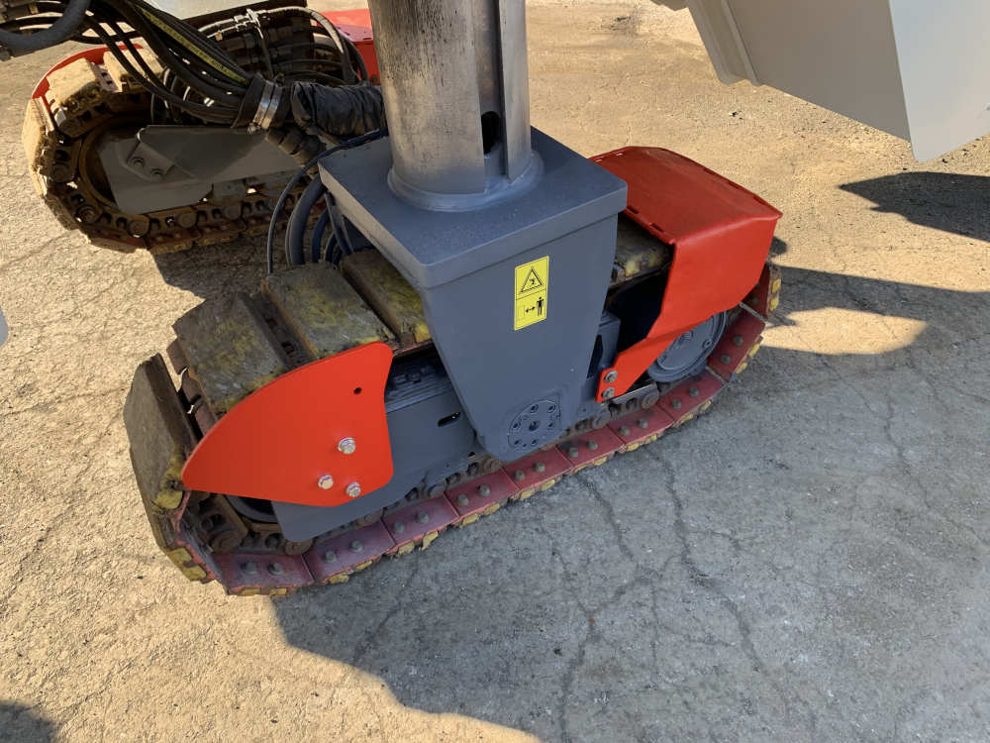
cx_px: 495
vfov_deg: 53.1
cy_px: 372
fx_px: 744
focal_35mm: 26
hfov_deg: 67.3
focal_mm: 4.25
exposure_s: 1/203
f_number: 1.8
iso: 25
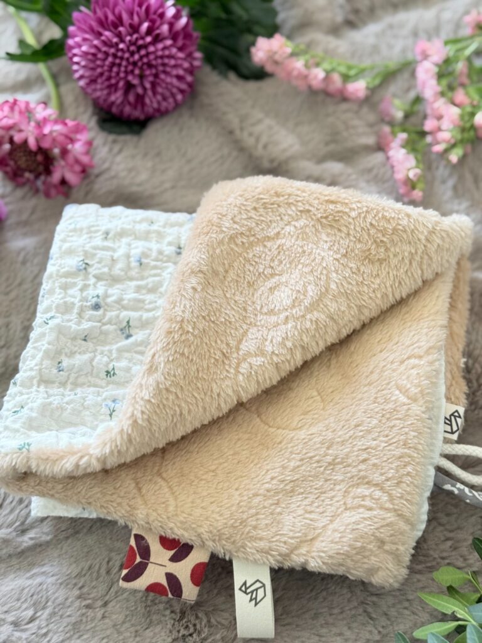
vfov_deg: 39.7
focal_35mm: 48
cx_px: 241
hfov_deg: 30.3
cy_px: 322
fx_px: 891
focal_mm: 6.76
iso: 125
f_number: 1.78
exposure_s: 1/60
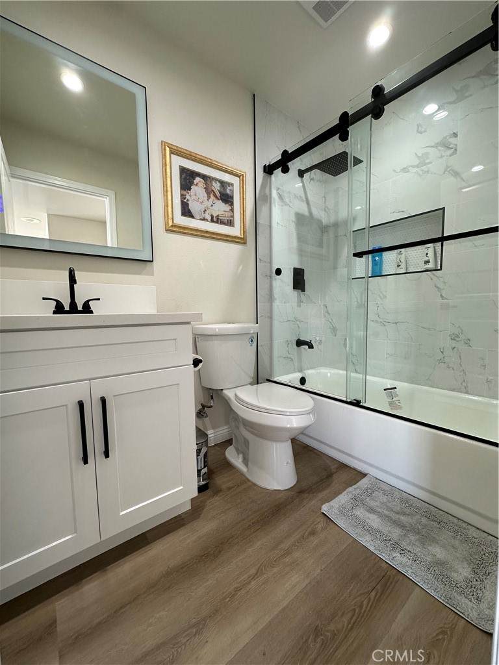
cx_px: 250
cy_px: 332
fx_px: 269
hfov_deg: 85.7
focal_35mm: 14
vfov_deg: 102.1
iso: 160
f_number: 2.2
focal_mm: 2.22
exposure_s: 1/120
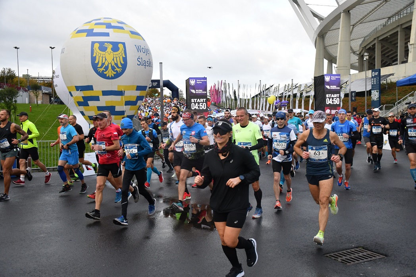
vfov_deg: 36.8
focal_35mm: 36
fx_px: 416
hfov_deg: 53.1
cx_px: 208
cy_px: 138
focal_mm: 24
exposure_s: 1/1000
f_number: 3.8
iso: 1000
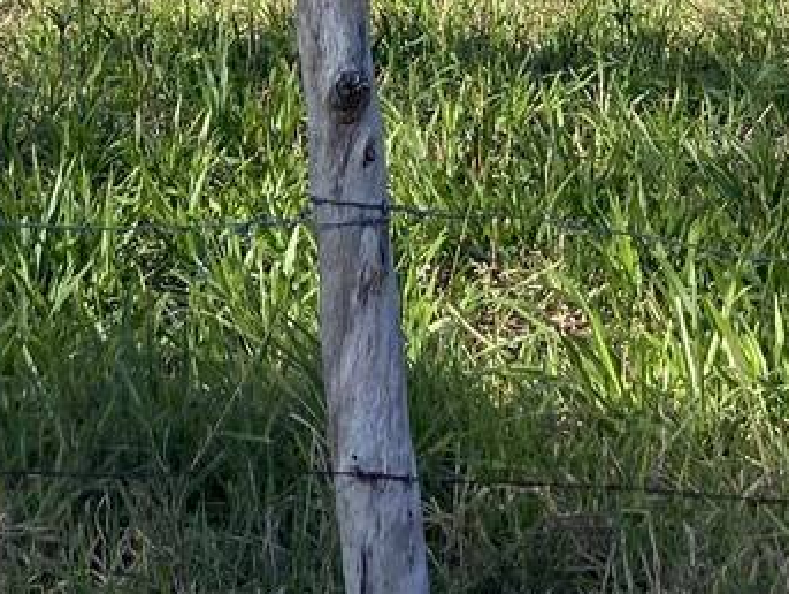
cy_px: -474
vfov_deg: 12.4
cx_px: 78
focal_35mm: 109
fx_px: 2487
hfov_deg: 17.8
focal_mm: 4.25
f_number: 1.8
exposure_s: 1/1961
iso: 32
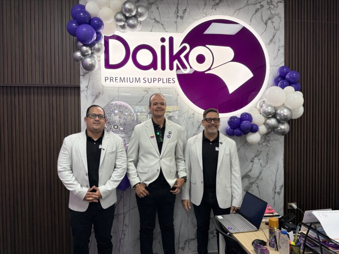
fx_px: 235
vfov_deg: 56.8
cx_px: 170
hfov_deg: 71.6
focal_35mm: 24
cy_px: 127
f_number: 1.78
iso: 200
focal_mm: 6.76
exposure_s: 1/232
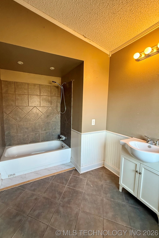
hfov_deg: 76.9
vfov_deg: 100.4
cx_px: 68
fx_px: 99
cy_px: 118
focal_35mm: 15
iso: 320
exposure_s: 1/120
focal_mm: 2.22
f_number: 2.2
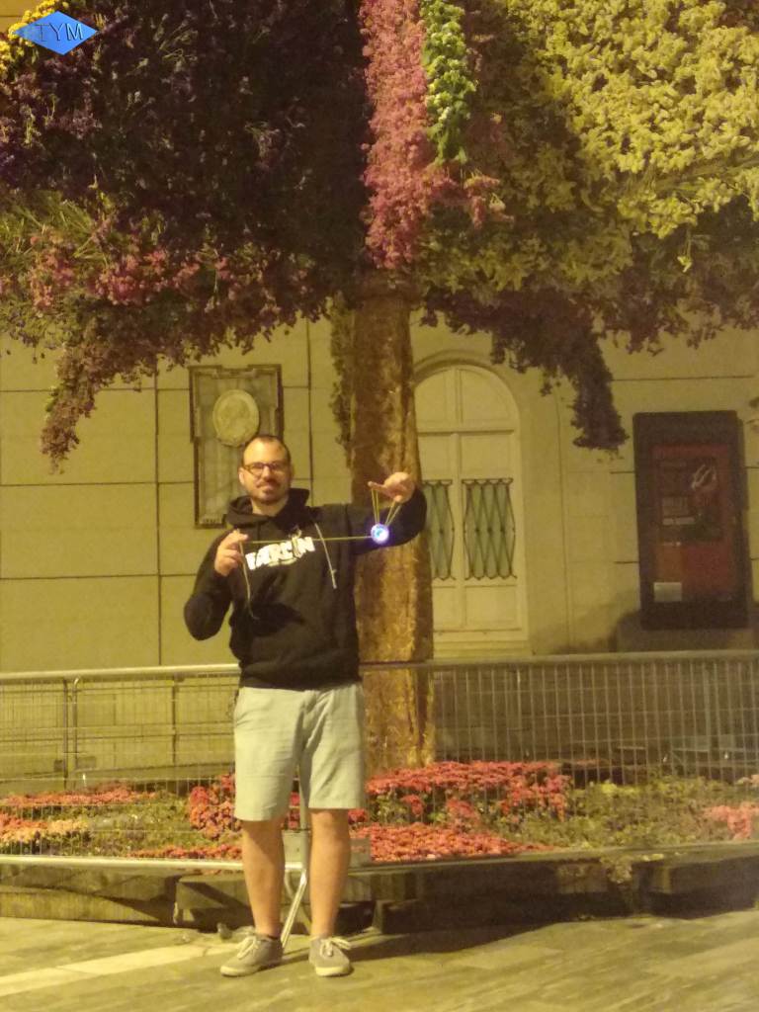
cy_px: 506
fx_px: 760
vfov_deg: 67.3
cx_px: 380
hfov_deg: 53.1
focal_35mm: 26
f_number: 2.2
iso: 2000
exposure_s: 1/13
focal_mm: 3.81
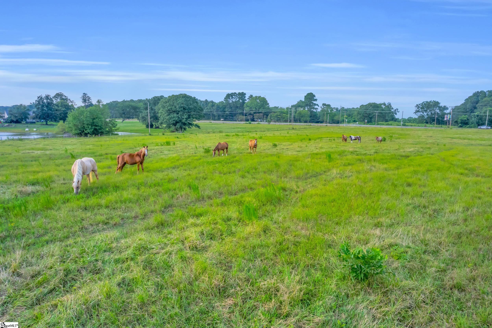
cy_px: 164
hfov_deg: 78.6
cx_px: 246
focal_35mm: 22
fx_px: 301
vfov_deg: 57.2
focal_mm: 8.38
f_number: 2.8
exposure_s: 1/125
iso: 100
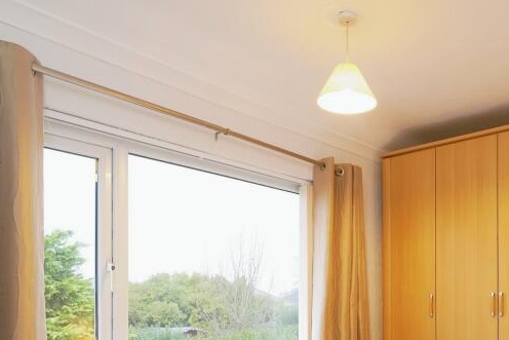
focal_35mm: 33
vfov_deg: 36.9
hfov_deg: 53.4
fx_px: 467
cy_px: 320
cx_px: 406
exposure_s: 1/1.25
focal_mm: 16
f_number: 8
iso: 125
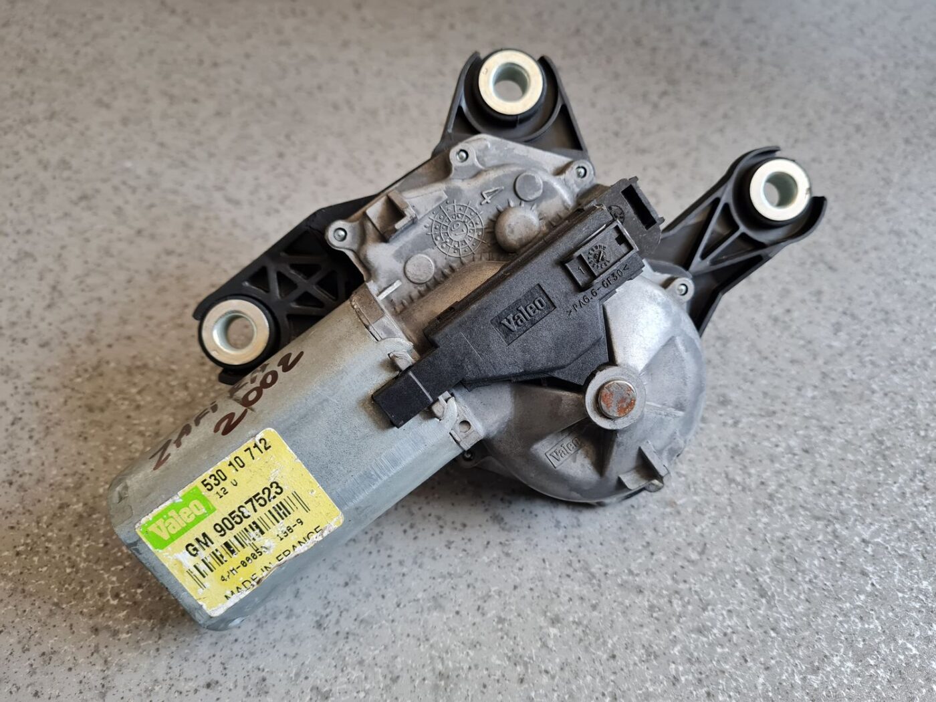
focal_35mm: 26
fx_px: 703
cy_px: 351
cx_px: 468
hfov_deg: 67.3
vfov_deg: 53.1
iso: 160
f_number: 1.8
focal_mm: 5.4
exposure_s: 1/50
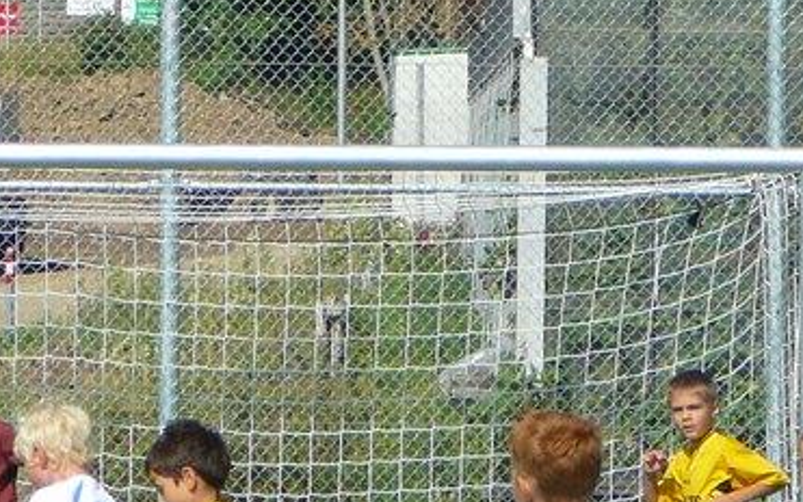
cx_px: 126
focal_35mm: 460
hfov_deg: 4.6
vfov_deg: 2.9
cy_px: 316
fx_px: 10068
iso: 80
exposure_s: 1/640
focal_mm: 23.9
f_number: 4
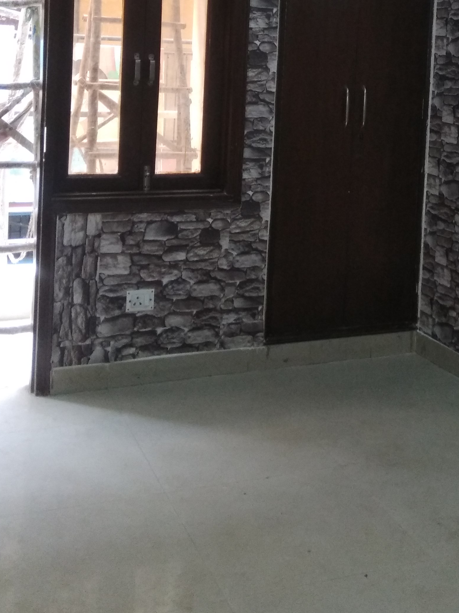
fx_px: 743
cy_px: 94
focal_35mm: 42
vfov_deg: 42.1
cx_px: 314
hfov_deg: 34.0
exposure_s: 1/33
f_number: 2
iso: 500
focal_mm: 3.57
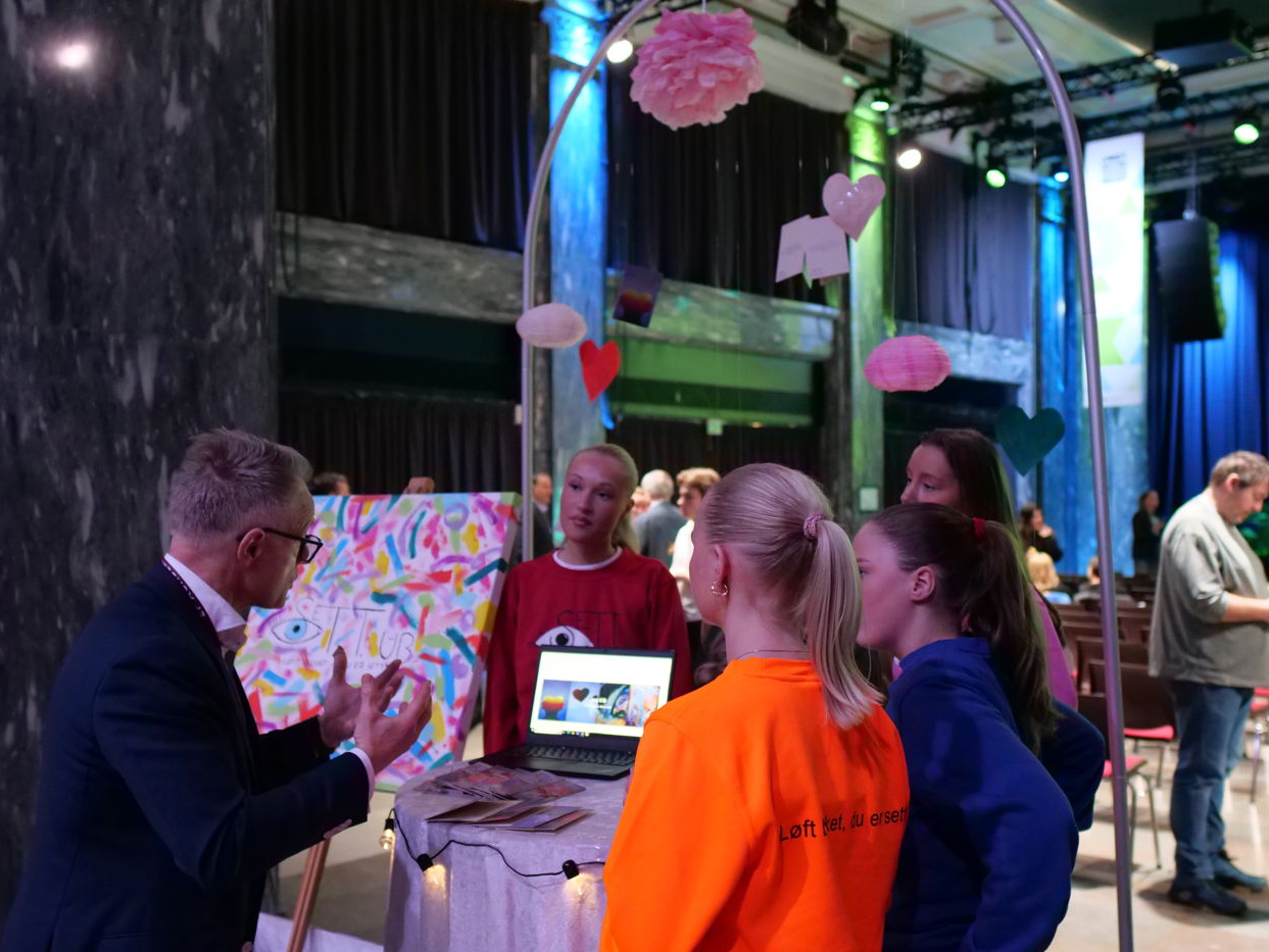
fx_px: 1283
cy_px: 496
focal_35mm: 35
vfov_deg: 40.7
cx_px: 643
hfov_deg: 52.6
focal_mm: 16
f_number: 1.8
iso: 3200
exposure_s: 1/200
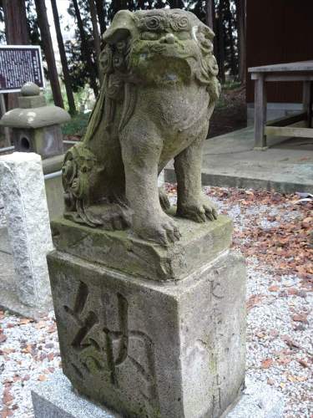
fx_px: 458
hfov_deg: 37.7
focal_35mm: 38
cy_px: 209
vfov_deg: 49.0
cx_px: 156
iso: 160
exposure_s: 1/40
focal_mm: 6.56
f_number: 4
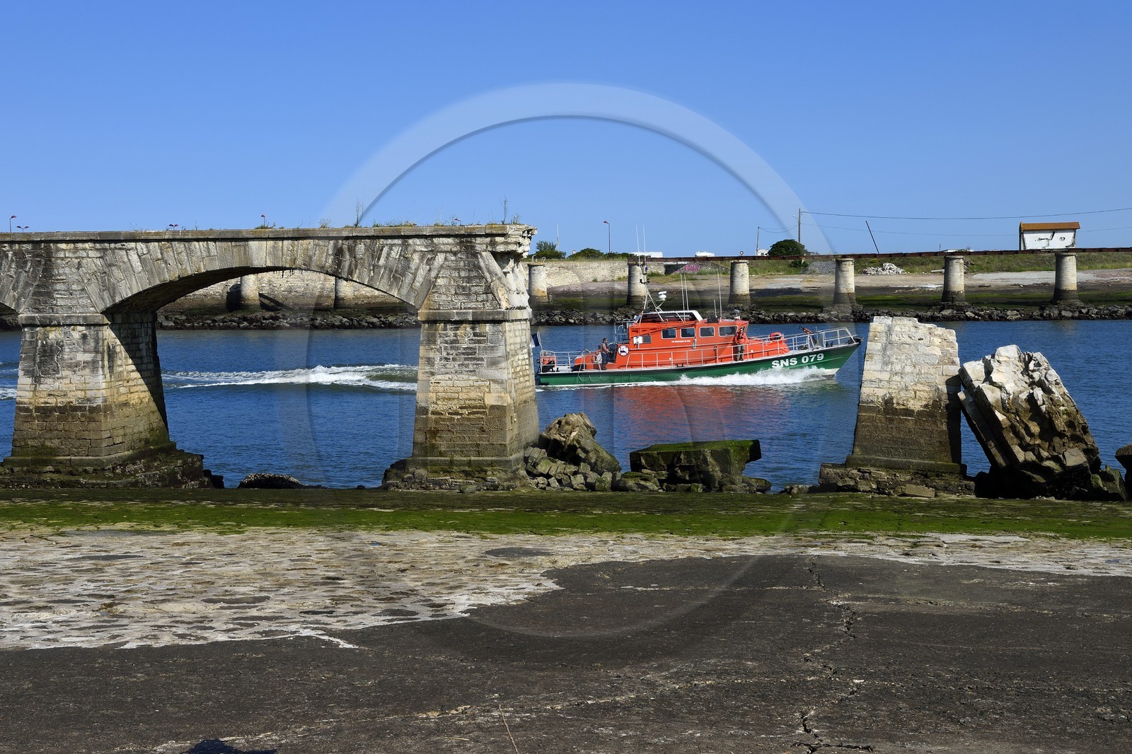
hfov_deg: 38.2
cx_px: 566
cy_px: 377
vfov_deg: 26.0
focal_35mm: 52
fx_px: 1635
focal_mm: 52
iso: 200
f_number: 16
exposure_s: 1/250
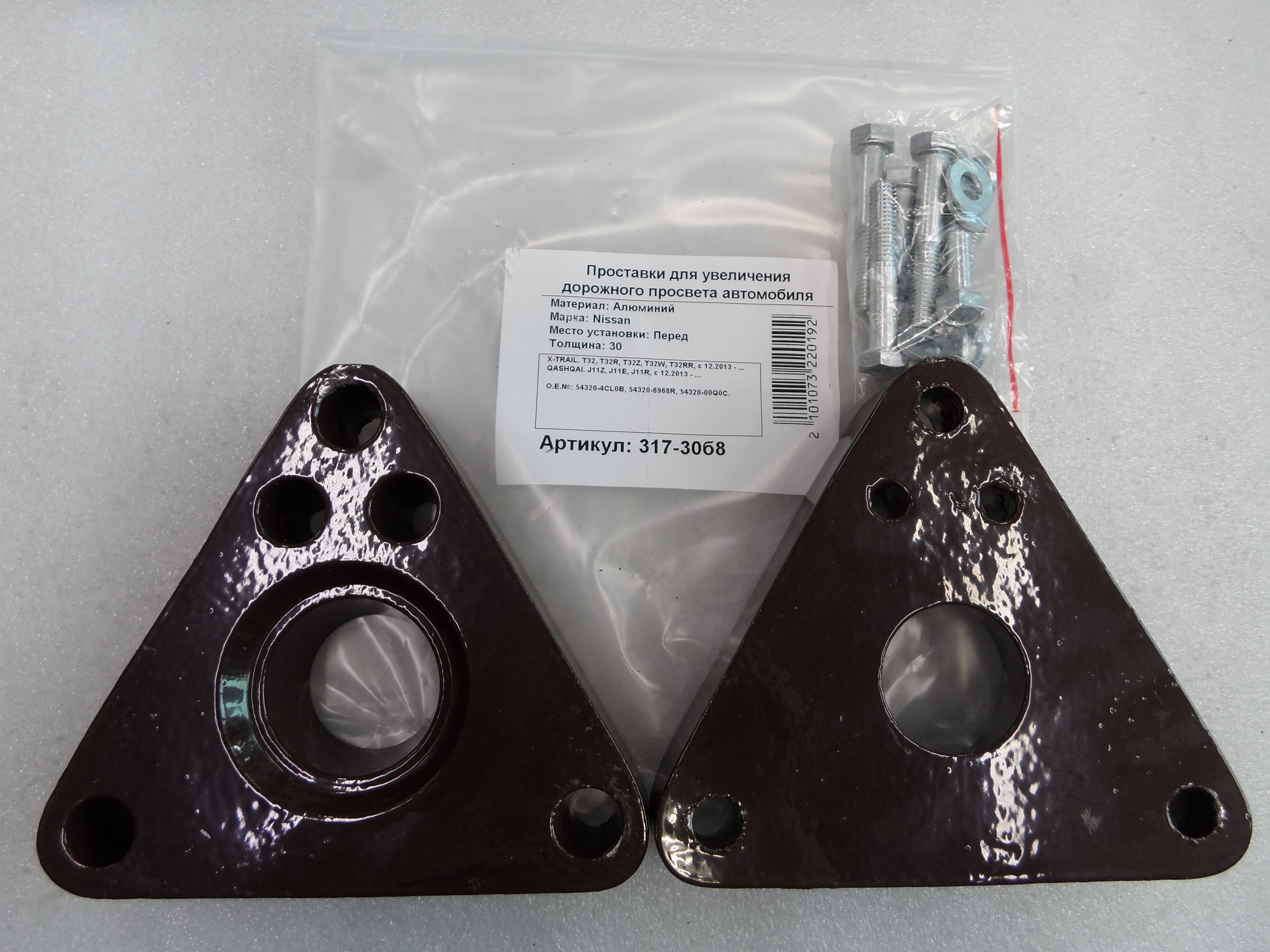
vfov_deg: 54.9
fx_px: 917
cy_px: 476
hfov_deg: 69.4
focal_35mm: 25
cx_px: 635
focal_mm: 4.5
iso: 80
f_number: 2.5
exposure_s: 1/30
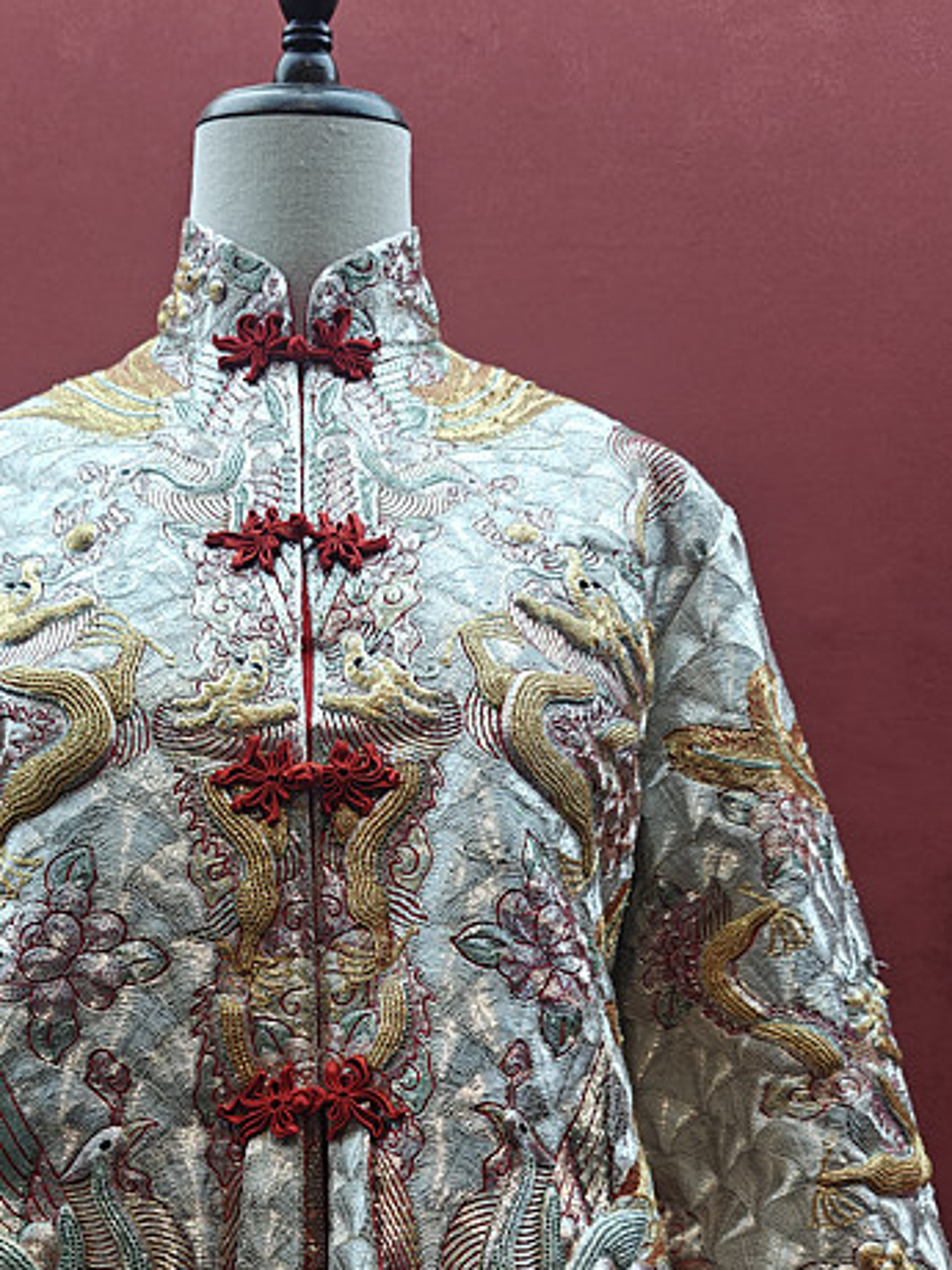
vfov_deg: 44.4
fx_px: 1467
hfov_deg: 35.6
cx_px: 312
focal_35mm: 40
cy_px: 1030
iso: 80
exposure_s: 1/100
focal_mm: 6.06
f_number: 1.6
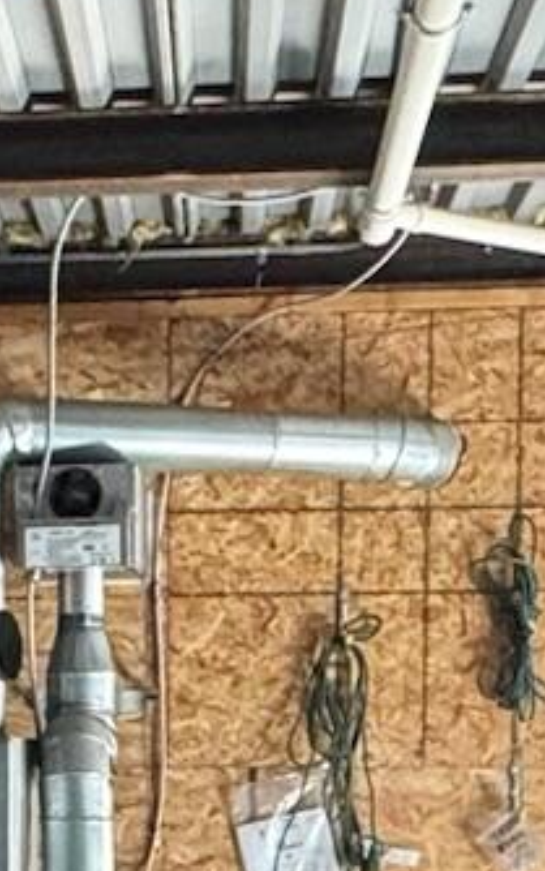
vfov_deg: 21.7
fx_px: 2161
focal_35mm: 91
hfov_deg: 13.9
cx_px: -112
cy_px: 928
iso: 400
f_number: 2.2
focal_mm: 2.22
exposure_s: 1/60
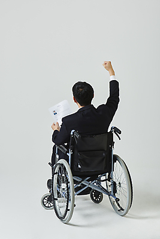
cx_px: 80
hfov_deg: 14.9
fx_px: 613
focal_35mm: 92
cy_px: 120
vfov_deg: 22.1
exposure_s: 1/125
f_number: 13
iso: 160
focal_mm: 92
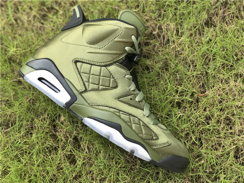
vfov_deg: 25.6
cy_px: 92
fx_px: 402
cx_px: 122
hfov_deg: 33.8
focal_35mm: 57
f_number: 2.8
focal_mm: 6.6
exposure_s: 1/100
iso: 32
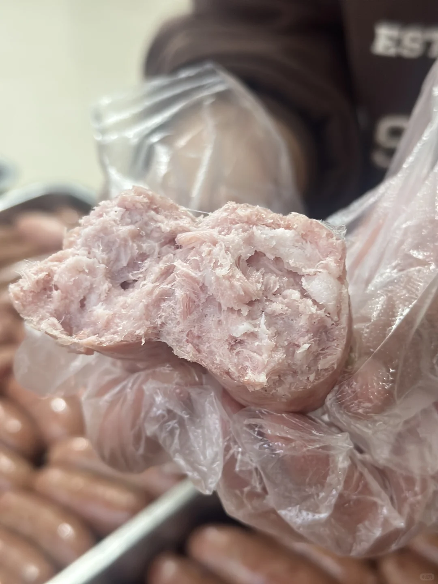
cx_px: 219
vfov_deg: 39.7
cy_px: 292
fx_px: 810
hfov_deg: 30.3
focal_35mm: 48
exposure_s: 1/40
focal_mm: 6.86
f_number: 1.78
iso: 400
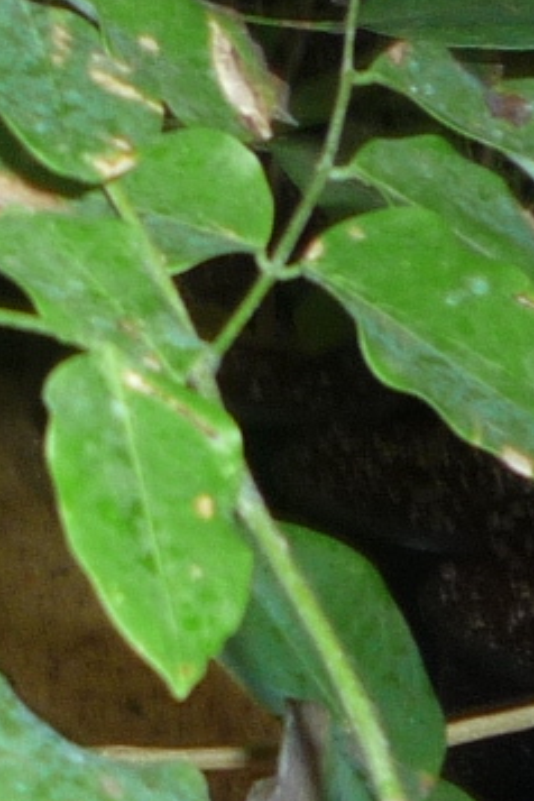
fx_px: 3982
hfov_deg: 6.8
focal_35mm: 179
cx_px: -1191
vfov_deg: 11.5
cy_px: 386
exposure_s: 1/30
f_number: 3.3
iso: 100
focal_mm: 5.2
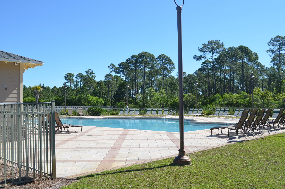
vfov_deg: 36.7
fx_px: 284
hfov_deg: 53.2
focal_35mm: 36
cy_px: 94
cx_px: 142
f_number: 8
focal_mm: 24
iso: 100
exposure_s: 1/250
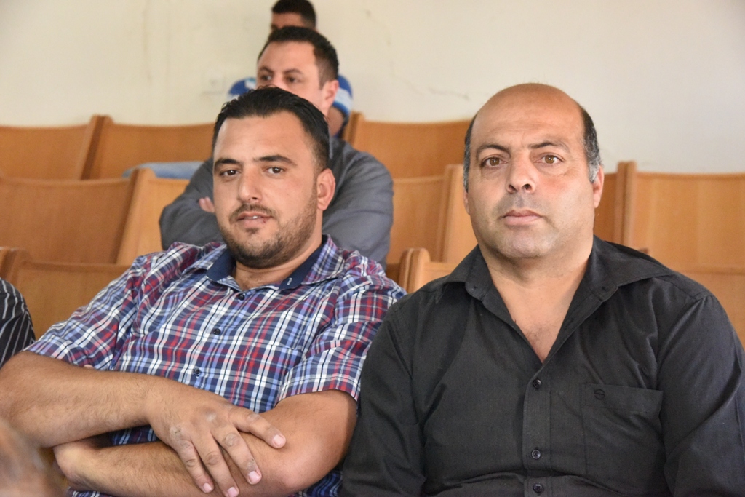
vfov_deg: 19.5
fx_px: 1449
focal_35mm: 70
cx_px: 372
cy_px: 248
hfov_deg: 28.8
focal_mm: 70
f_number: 8
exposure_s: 1/250
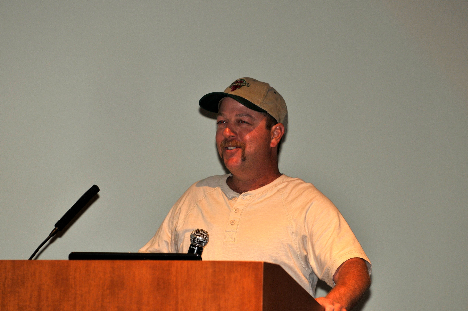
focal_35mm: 238
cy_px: 153
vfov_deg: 5.8
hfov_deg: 8.7
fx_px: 3084
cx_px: 236
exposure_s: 1/60
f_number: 3.5
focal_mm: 155
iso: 200
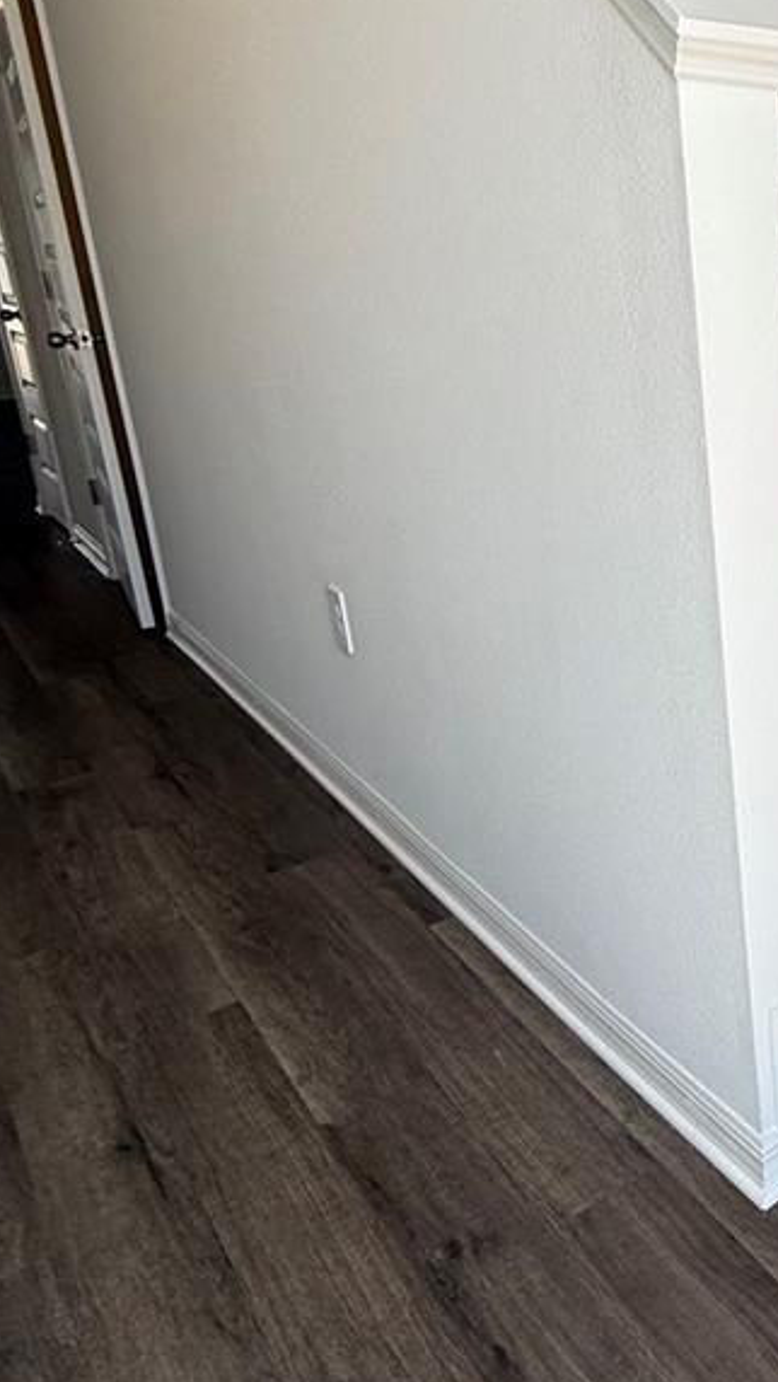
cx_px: 1010
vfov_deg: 60.7
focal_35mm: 32
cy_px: 582
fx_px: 1173
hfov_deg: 29.5
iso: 50
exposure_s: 1/203
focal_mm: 2.22
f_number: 2.2
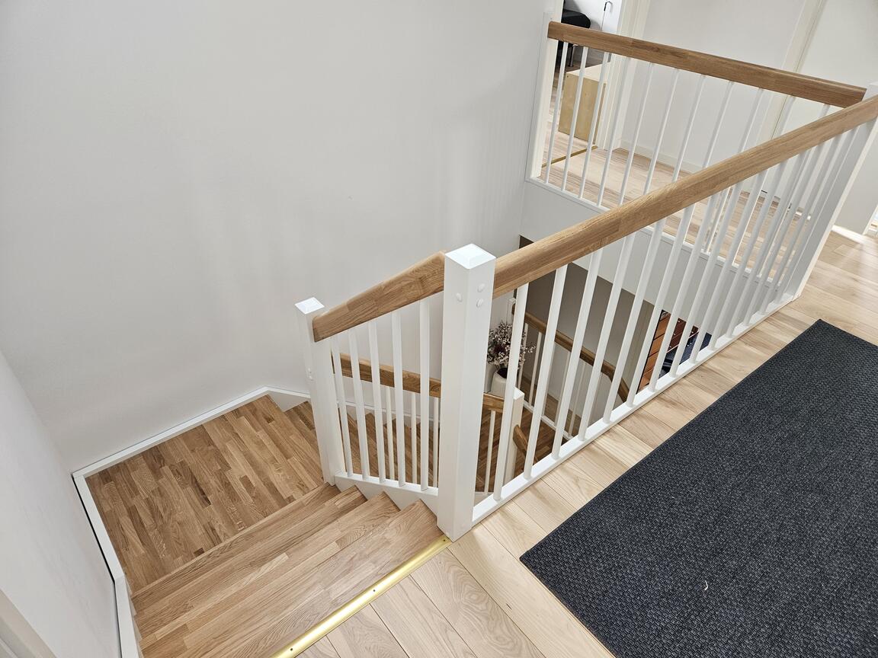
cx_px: 439
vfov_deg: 58.9
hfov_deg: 73.9
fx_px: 583
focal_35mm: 23
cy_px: 329
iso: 160
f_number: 1.8
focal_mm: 5.4
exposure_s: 1/100
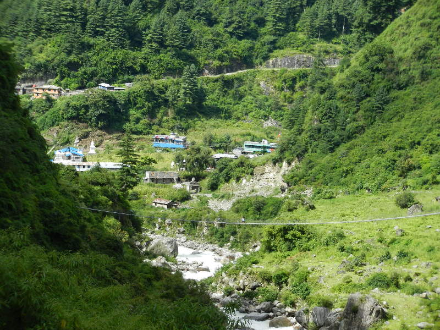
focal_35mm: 144
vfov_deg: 10.3
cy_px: 165
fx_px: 1830
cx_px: 220
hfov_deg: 13.7
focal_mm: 25.9
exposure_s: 1/400
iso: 160
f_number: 5.2
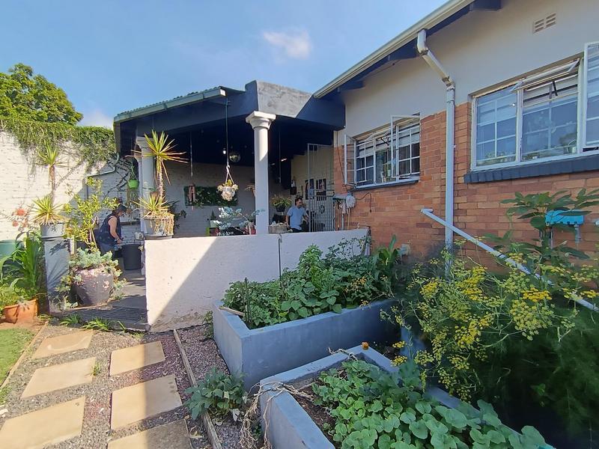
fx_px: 294
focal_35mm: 17
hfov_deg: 91.0
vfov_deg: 74.7
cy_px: 224
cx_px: 300
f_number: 2.2
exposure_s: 1/285
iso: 100
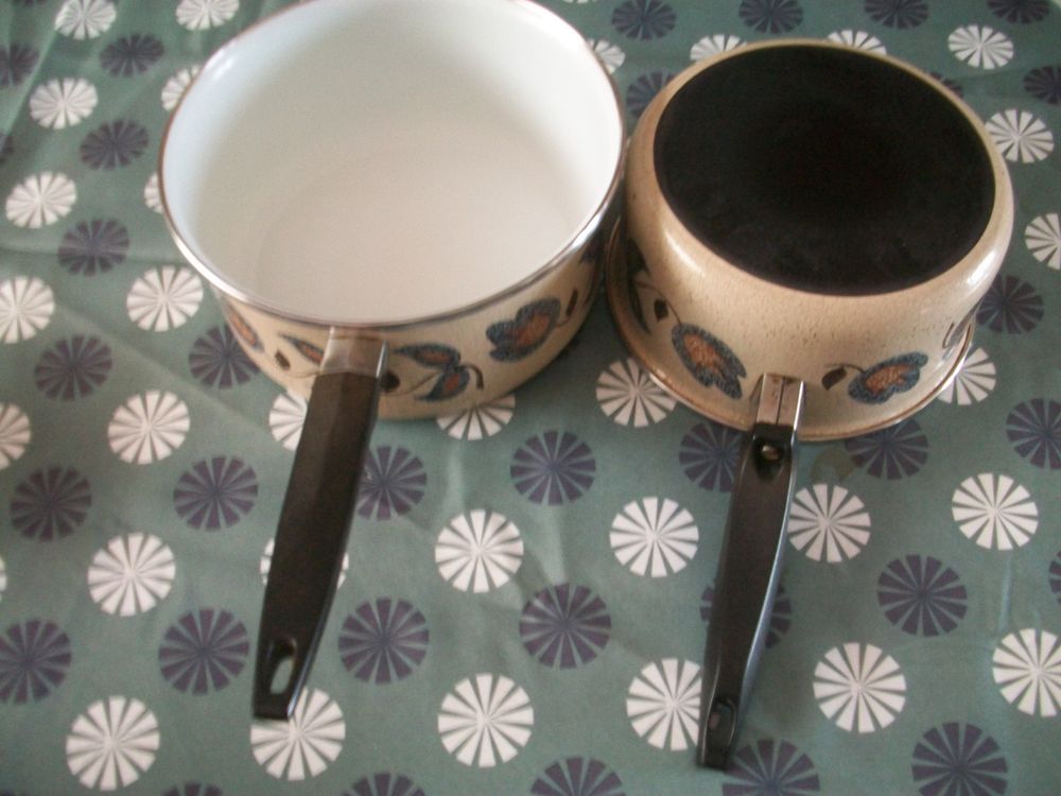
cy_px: 398
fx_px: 1042
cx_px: 530
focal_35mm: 34
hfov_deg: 54.0
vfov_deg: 41.8
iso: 160
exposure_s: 1/15
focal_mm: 5.7
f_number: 2.8
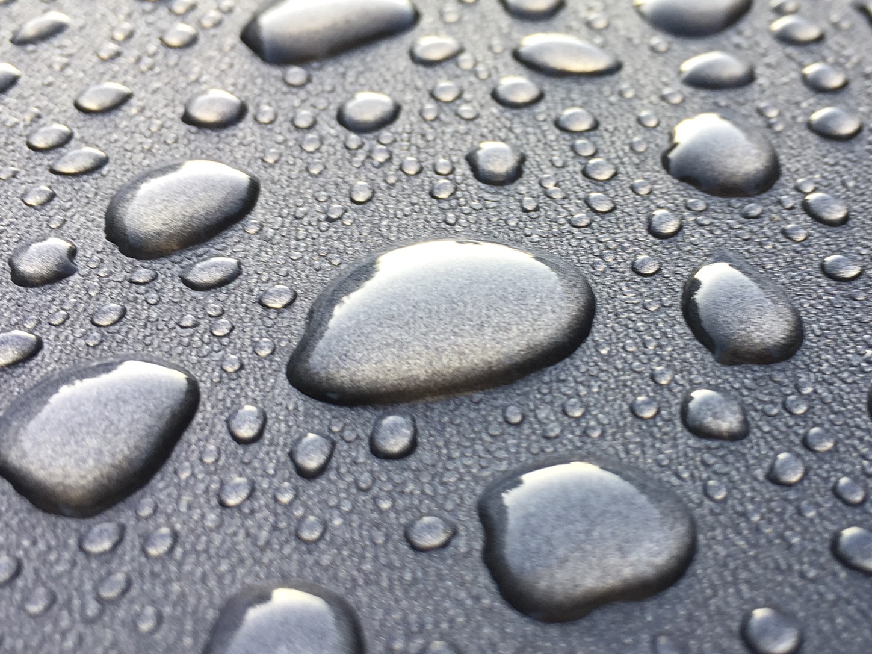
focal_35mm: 41
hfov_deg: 45.3
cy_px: 314
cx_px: 554
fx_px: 1033
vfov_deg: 35.1
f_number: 2.2
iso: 32
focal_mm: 4.15
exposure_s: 1/50
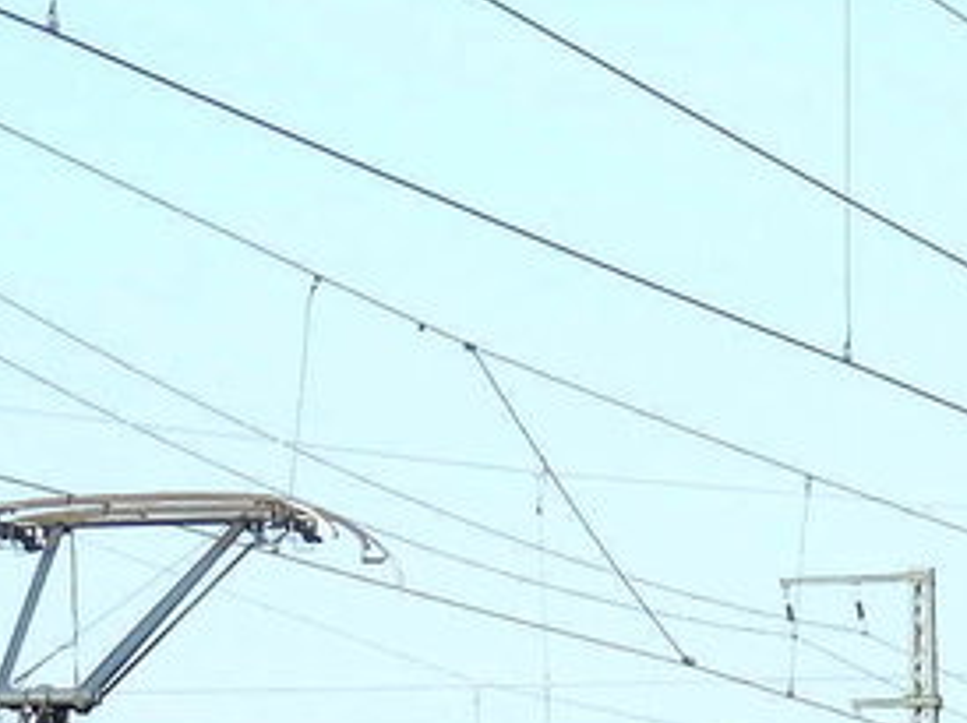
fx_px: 14793
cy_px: 1150
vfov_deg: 2.8
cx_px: 466
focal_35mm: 530
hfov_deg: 3.7
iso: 100
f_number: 5.8
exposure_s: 1/250
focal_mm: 21.6
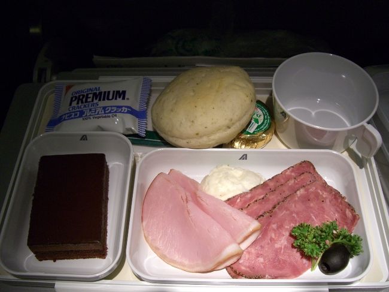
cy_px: 146
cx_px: 194
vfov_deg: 37.7
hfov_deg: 49.0
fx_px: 427
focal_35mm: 38
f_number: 2.8
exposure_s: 1/30
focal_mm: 7.9
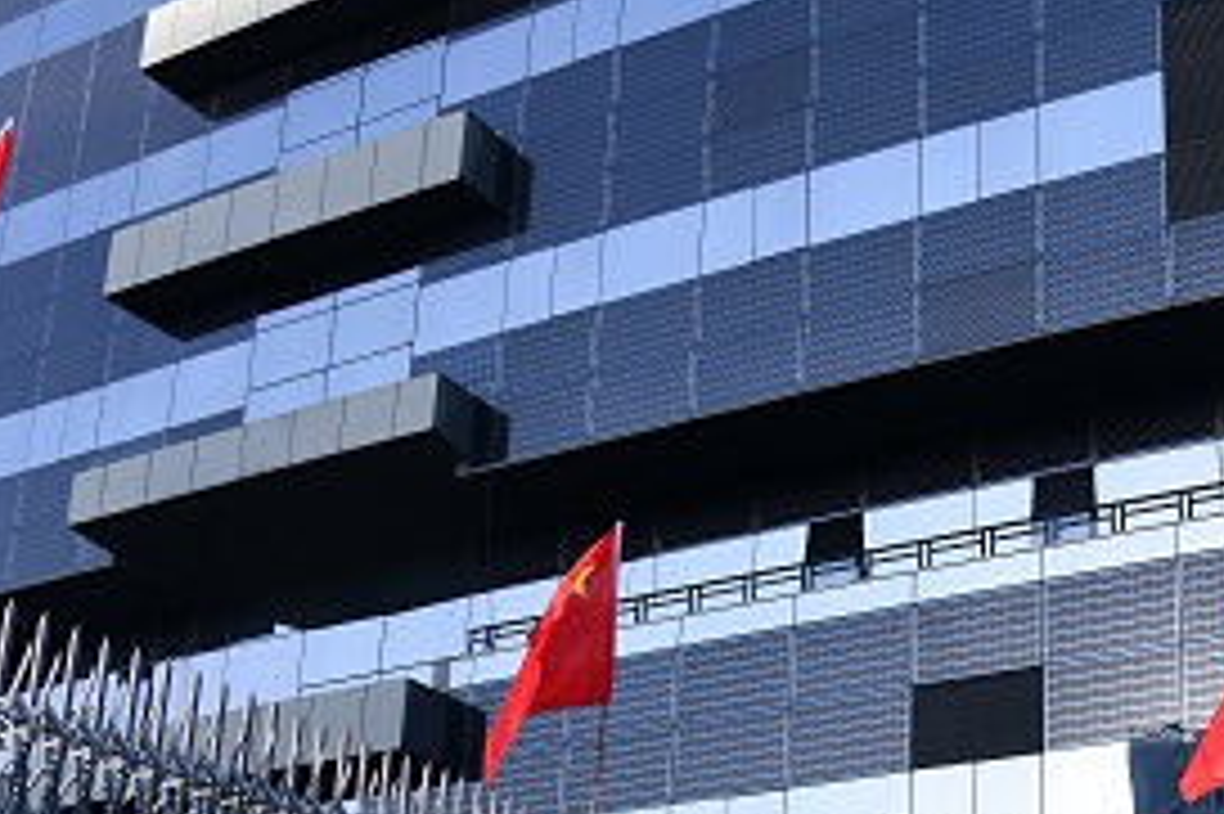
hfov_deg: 35.8
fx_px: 1801
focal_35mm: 53
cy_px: 814
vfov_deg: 24.3
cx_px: 1044
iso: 100
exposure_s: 1/400
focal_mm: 24
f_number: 5.6
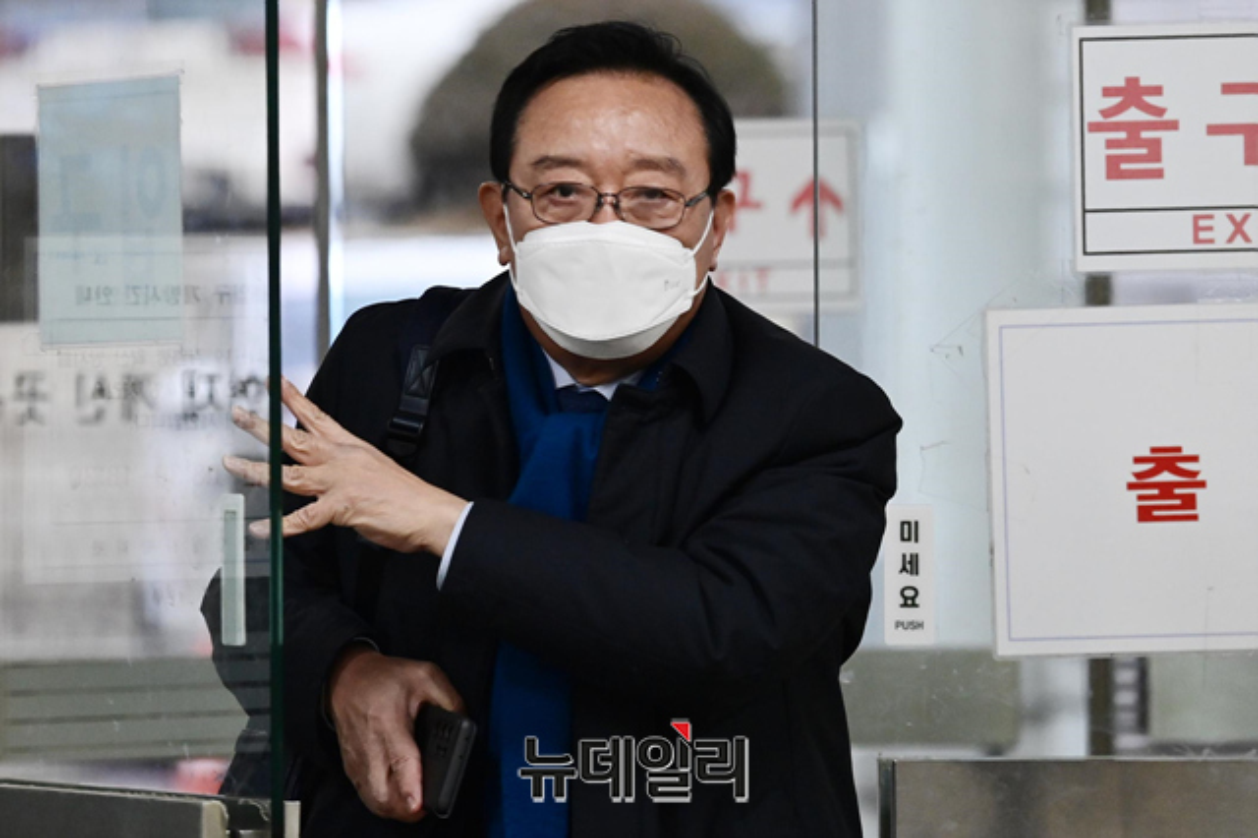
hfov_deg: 8.2
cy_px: 419
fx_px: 8731
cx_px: 629
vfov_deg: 5.5
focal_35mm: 250
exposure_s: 1/320
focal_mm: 250
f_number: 5.6
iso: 5000
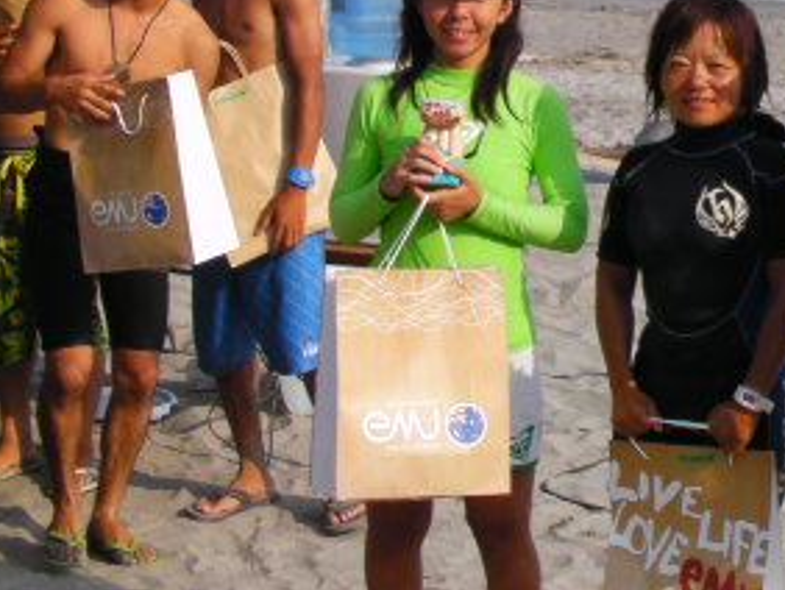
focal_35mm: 136
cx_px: 869
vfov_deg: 10.8
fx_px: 3087
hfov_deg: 14.2
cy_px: 14
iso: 50
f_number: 4.6
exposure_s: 1/316
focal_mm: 10.1
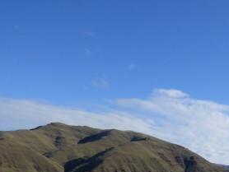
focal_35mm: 46
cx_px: 236
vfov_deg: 28.9
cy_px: 184
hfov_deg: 36.4
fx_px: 305
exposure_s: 1/1600
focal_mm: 3.58
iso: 100
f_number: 2.8
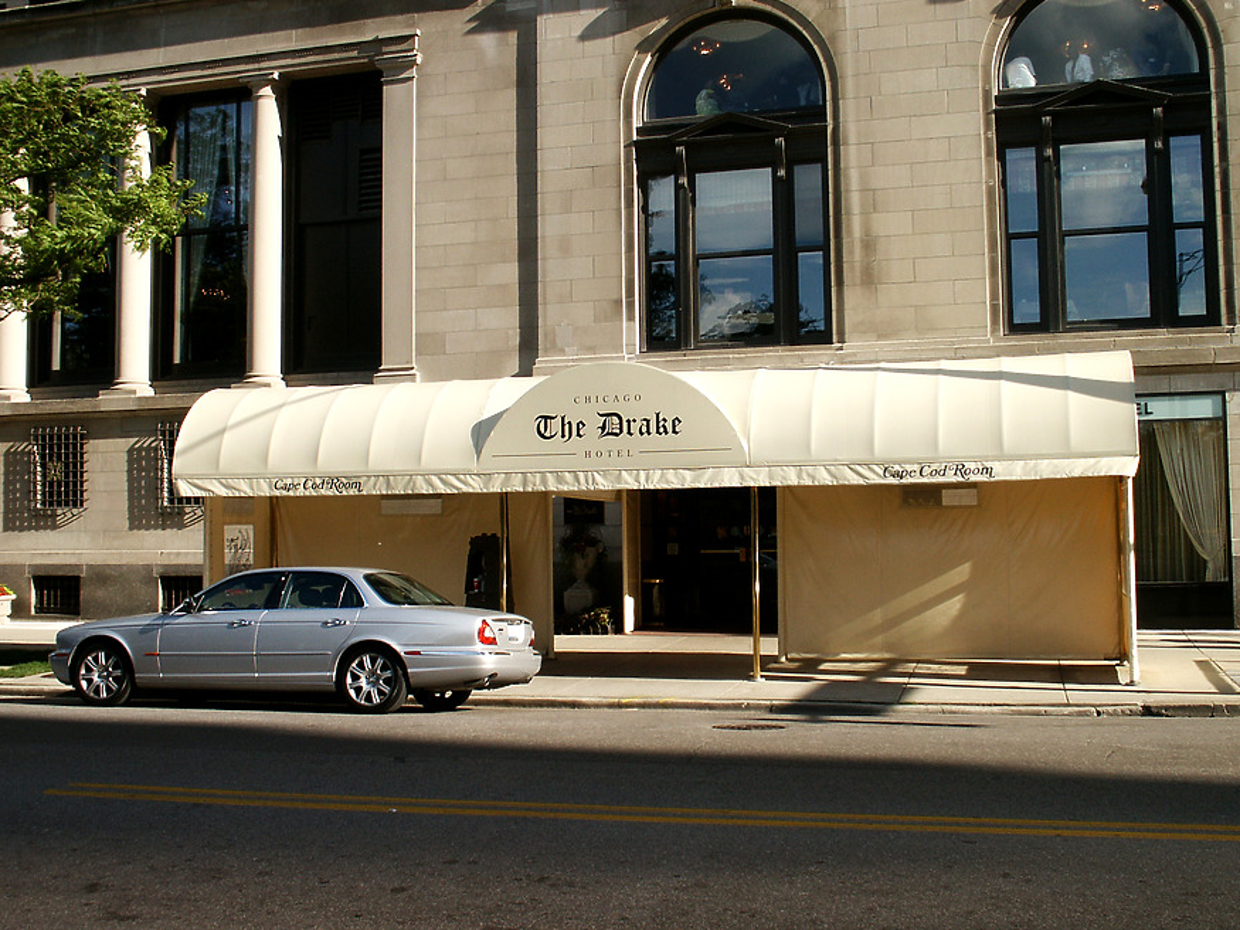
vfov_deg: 39.6
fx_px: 1289
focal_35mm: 36
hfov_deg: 51.4
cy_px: 454
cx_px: 635
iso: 64
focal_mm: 7.18
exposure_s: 1/180
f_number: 6.7
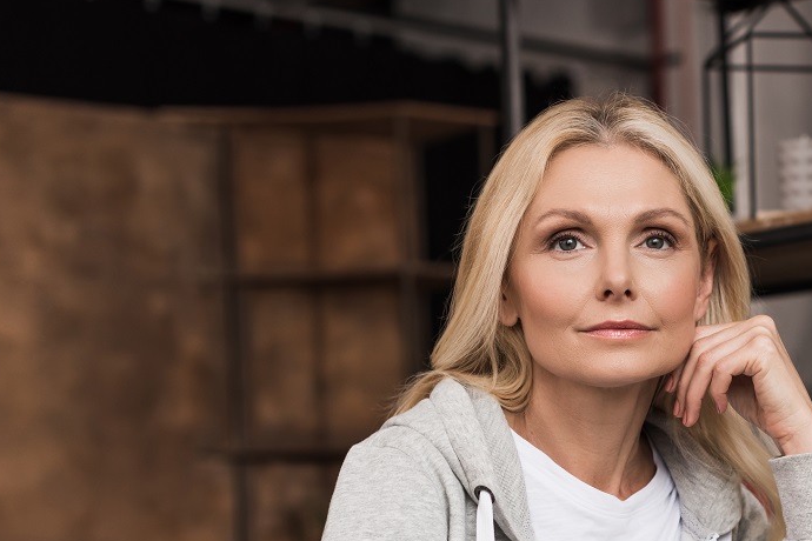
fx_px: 1962
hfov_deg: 22.9
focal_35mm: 87
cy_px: 435
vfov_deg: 15.6
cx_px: 695
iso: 320
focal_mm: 50
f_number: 3.2
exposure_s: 1/200
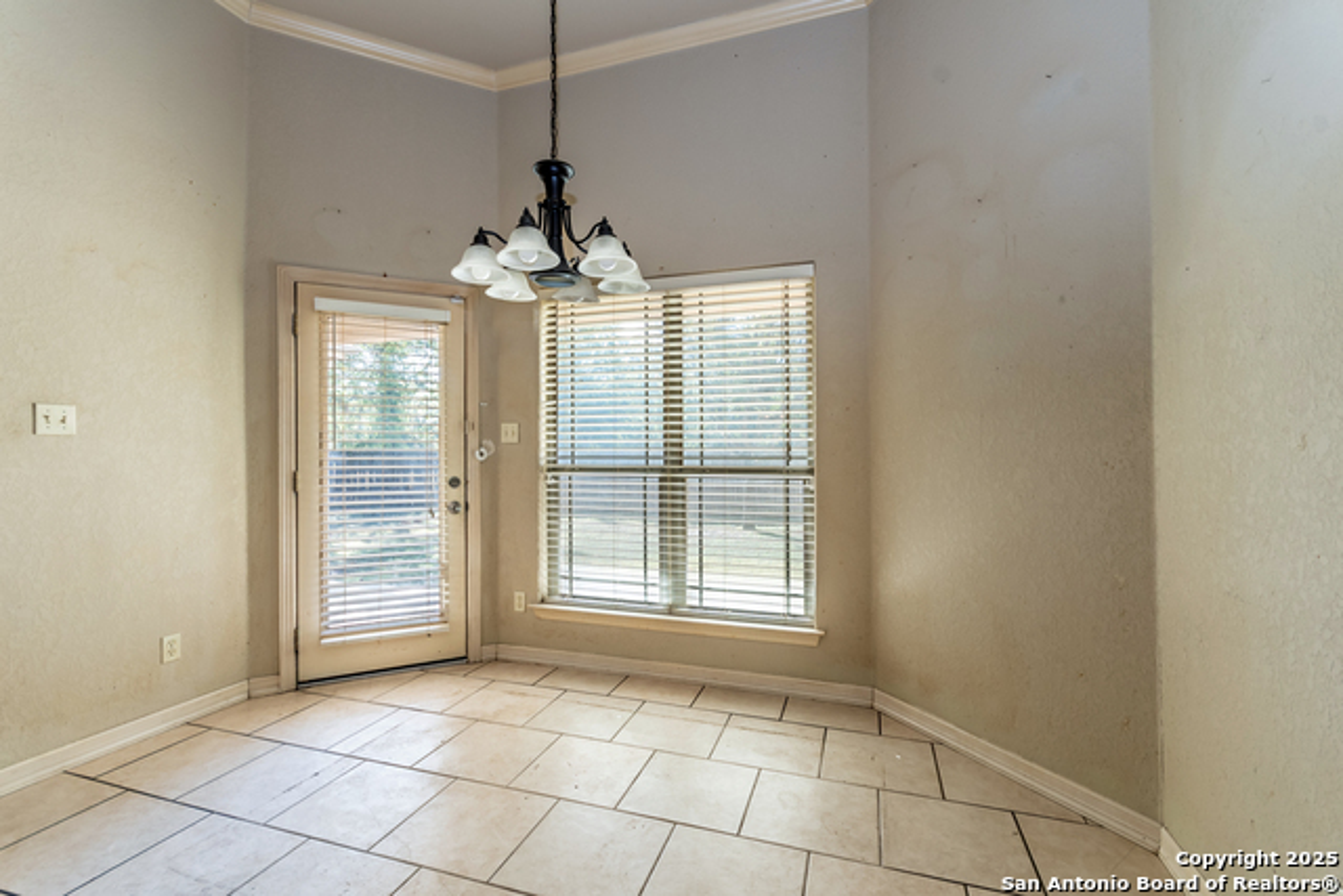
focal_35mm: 15
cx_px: 672
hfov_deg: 100.4
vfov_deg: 77.4
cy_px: 448
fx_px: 560
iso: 250
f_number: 8
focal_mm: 10
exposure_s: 1/50
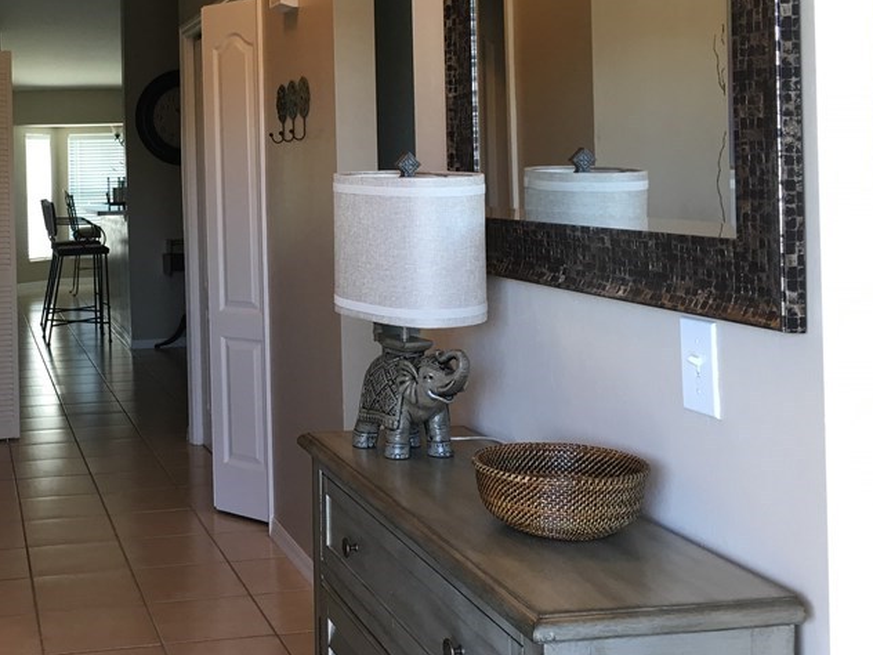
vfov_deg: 30.4
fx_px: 1185
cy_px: 171
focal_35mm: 47
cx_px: 175
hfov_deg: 38.9
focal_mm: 4.15
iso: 32
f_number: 2.2
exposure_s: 1/30
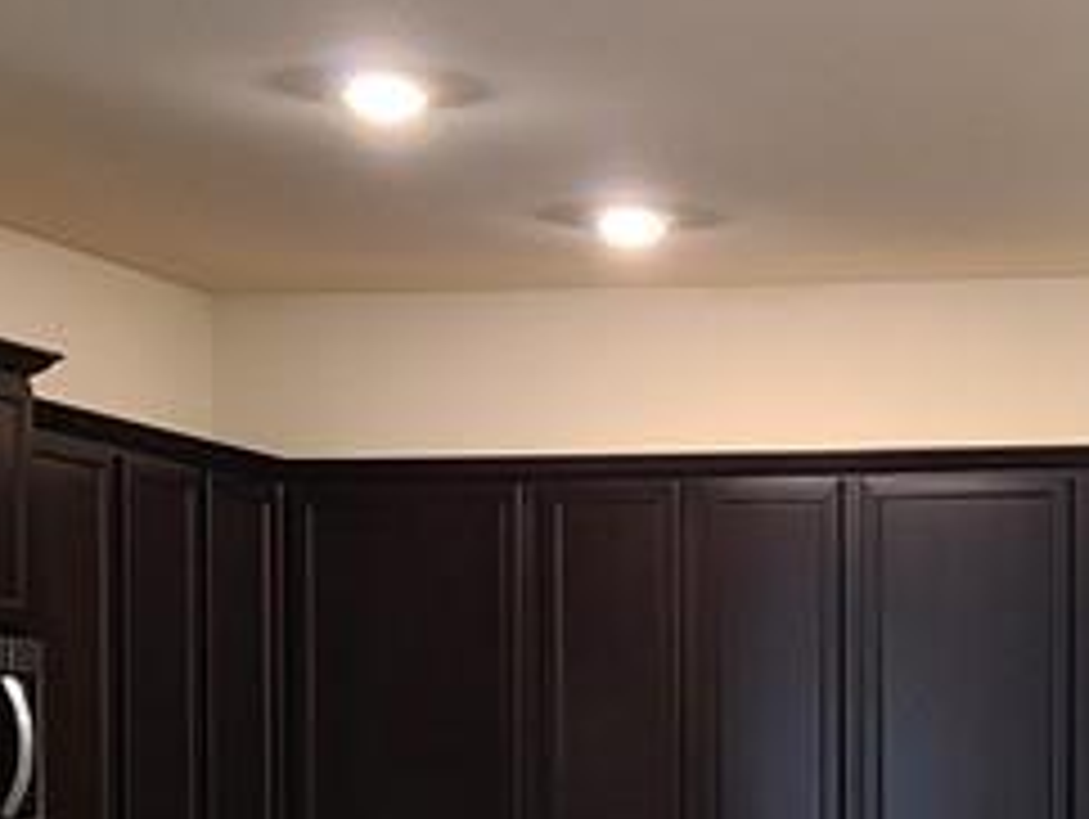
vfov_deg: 13.3
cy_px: 828
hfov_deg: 17.1
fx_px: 3464
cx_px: 1292
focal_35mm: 110
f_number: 1.8
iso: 200
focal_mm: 5.4
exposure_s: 1/39
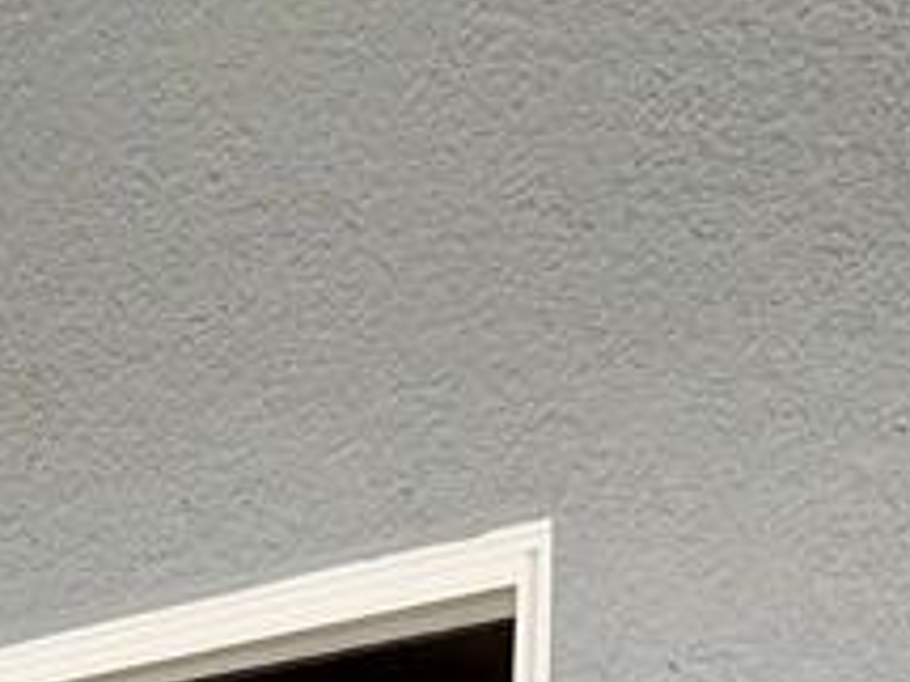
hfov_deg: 9.4
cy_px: 1622
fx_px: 4703
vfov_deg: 7.7
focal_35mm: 179
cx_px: -1498
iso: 80
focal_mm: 6.76
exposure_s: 1/501
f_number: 1.78
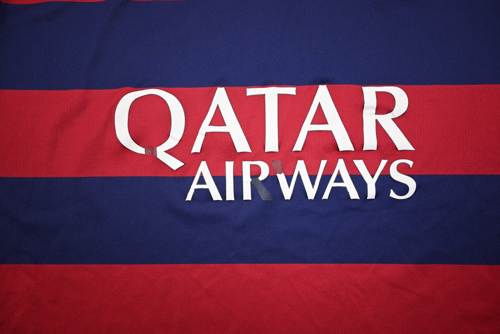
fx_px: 333
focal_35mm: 24
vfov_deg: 53.2
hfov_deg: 73.7
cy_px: 167
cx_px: 250
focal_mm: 24
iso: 200
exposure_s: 1/100
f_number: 4
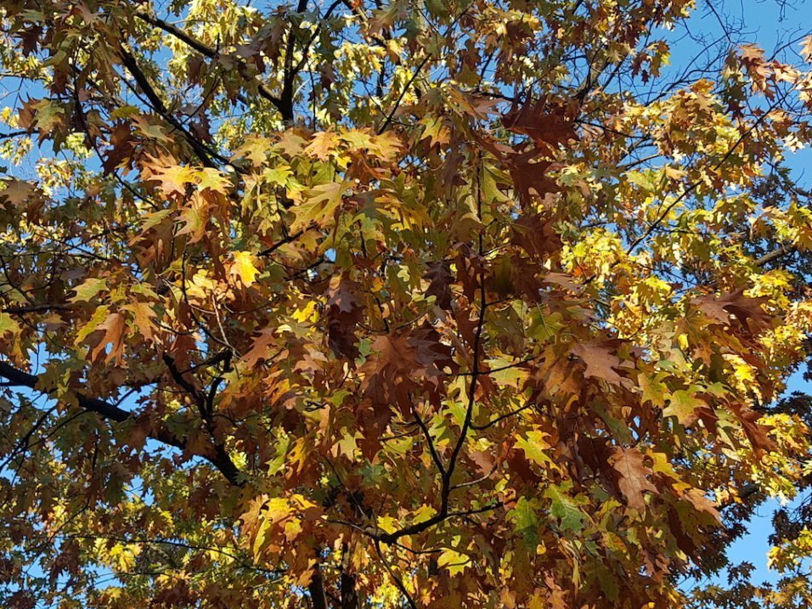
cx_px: 410
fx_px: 727
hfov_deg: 58.3
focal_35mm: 31
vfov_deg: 45.4
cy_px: 323
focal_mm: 4.2
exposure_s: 1/473
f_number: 1.7
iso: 50
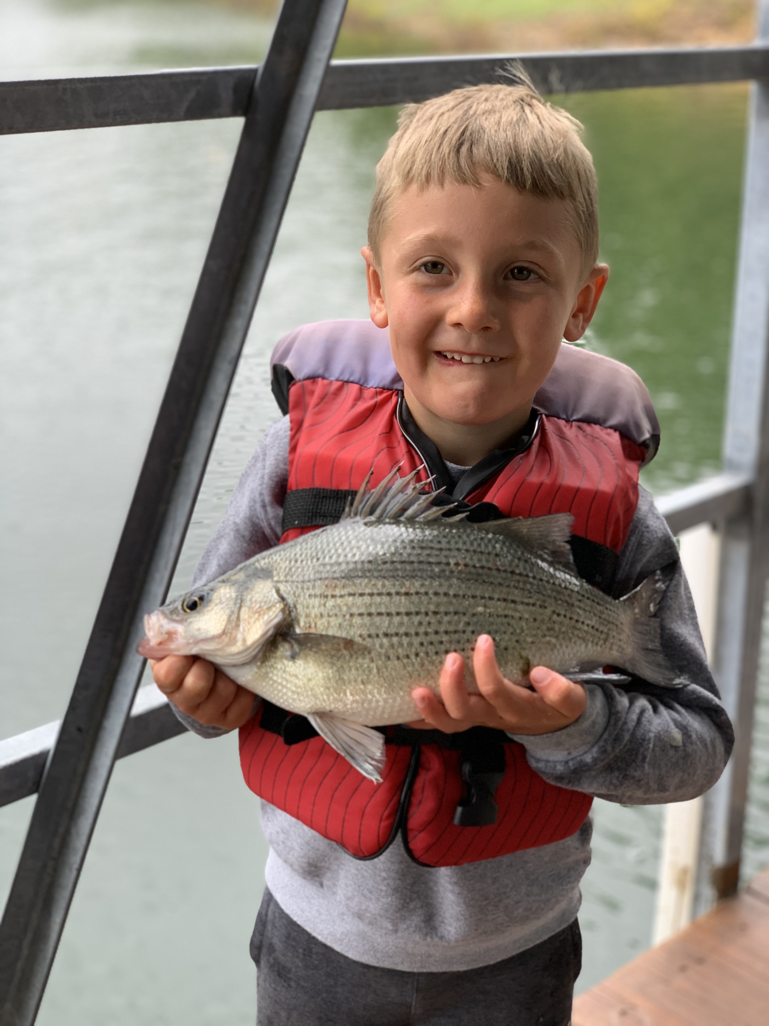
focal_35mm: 52
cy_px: 513
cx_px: 384
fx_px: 1540
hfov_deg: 28.0
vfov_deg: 36.8
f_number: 2.4
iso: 64
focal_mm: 6
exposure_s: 1/122
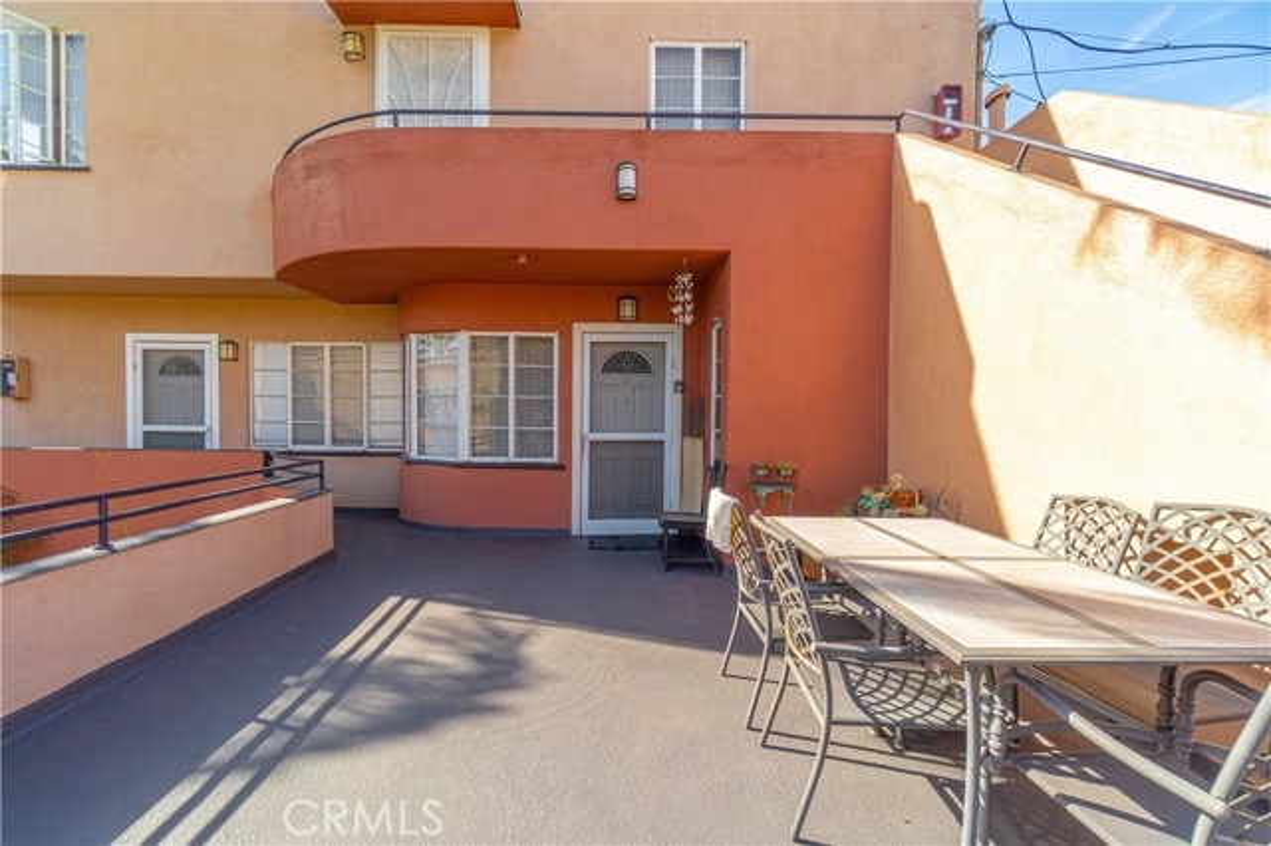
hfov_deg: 100.4
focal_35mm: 15
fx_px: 529
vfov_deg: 77.3
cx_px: 636
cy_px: 423
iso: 100
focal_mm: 10
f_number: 7.1
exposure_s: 1/160
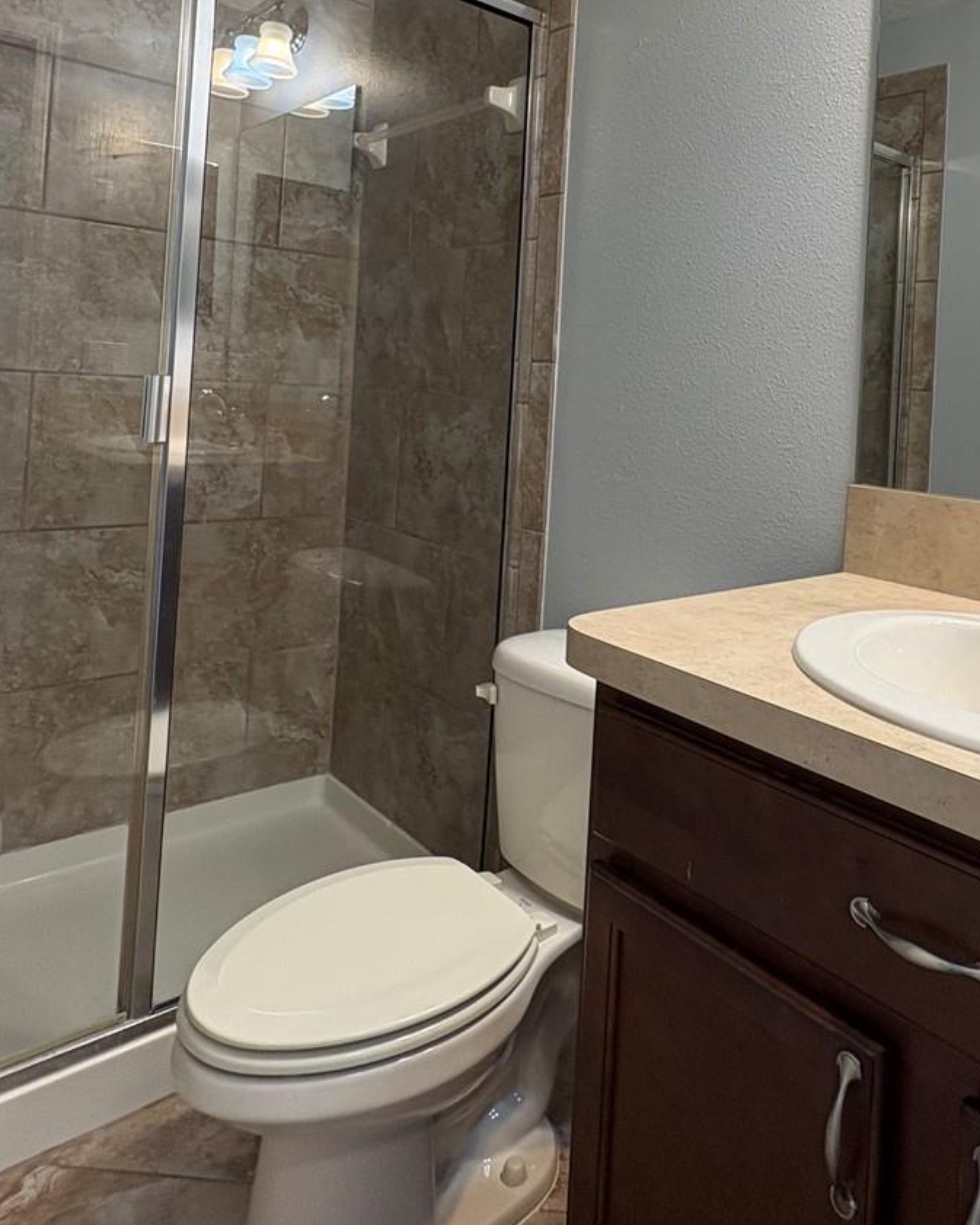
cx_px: 615
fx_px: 942
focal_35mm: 26
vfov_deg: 63.7
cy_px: 374
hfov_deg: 54.3
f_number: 2.2
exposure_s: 1/60
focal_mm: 2.22
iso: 200
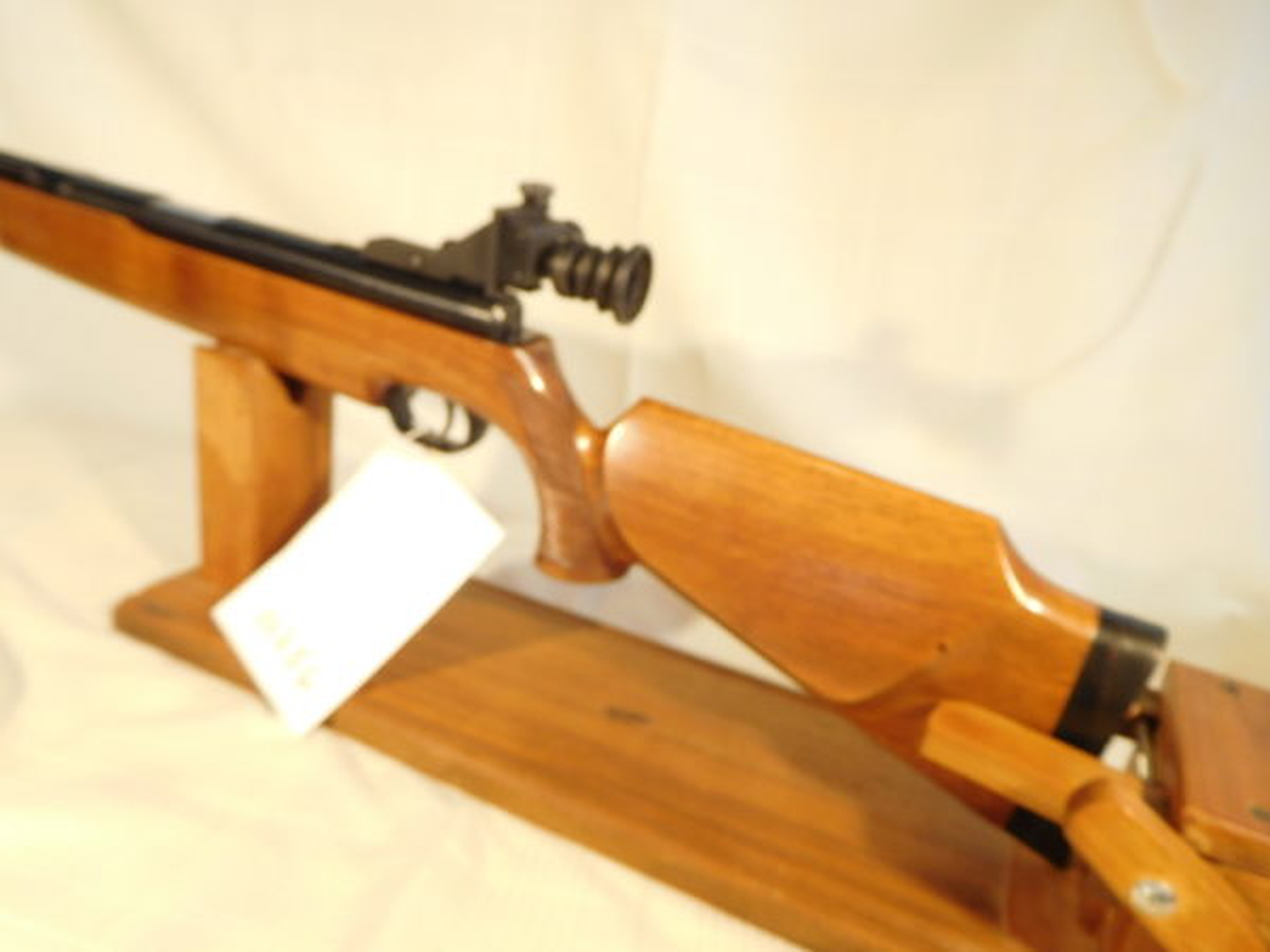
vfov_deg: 54.9
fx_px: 917
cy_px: 476
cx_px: 635
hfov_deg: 69.4
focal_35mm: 25
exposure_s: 1/30
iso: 200
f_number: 3.4
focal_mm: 4.5
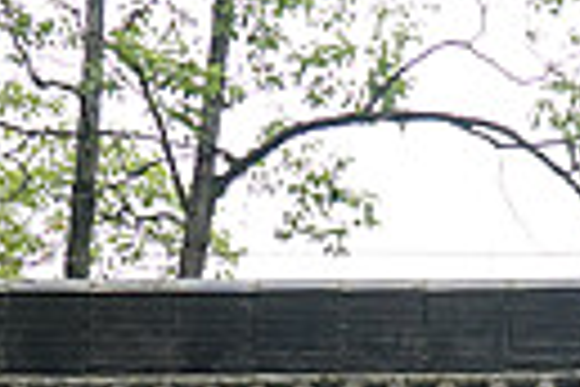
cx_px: 751
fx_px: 2400
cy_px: 574
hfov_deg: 13.3
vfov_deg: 9.0
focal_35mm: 149
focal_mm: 9
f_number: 2.8
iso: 125
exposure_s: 1/80
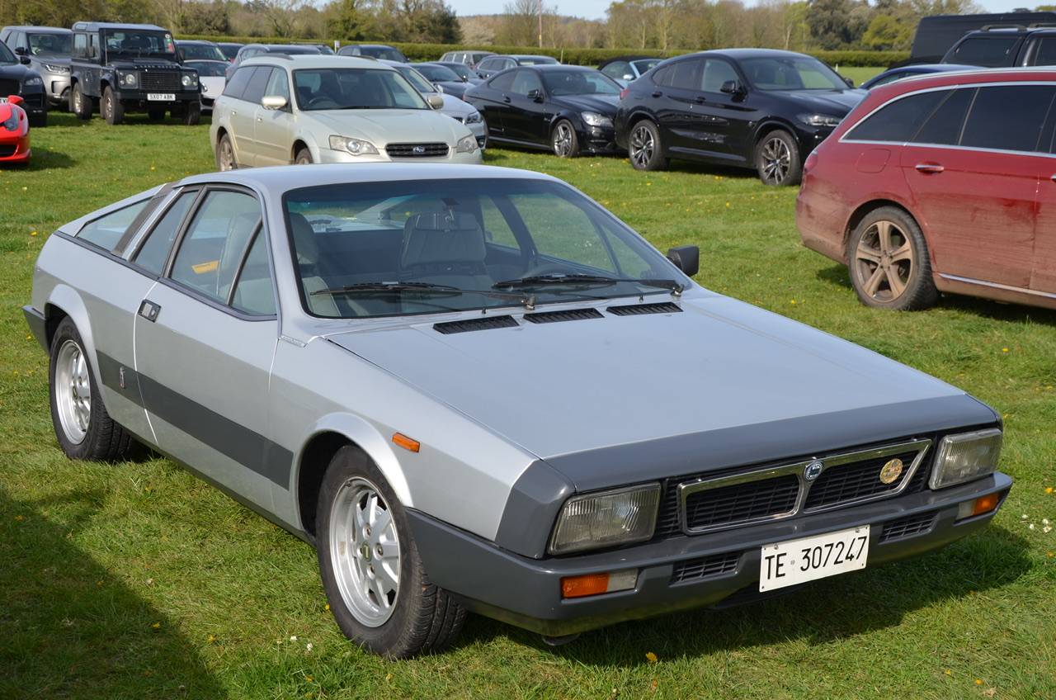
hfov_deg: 37.9
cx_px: 528
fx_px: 1537
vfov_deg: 25.6
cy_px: 350
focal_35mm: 52
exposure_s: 1/250
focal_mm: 35
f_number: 8
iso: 110
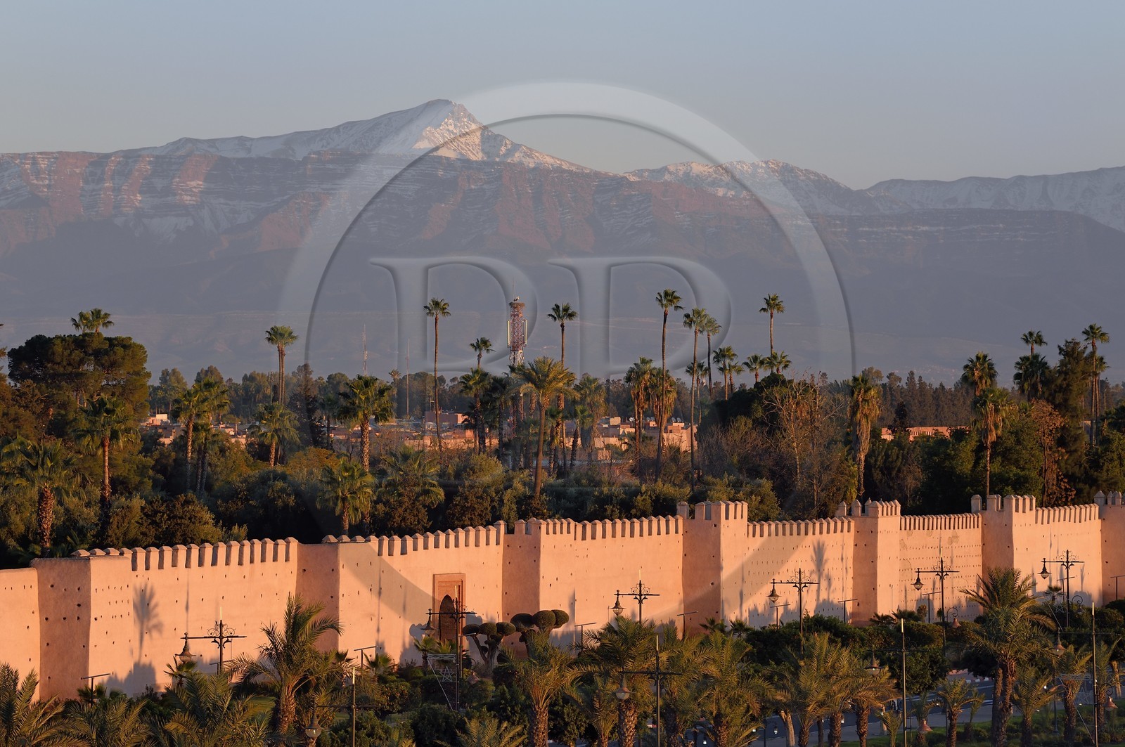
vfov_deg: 6.9
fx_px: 6243
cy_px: 374
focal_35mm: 200
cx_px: 562
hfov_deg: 10.3
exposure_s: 1/250
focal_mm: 200
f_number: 5.6
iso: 200
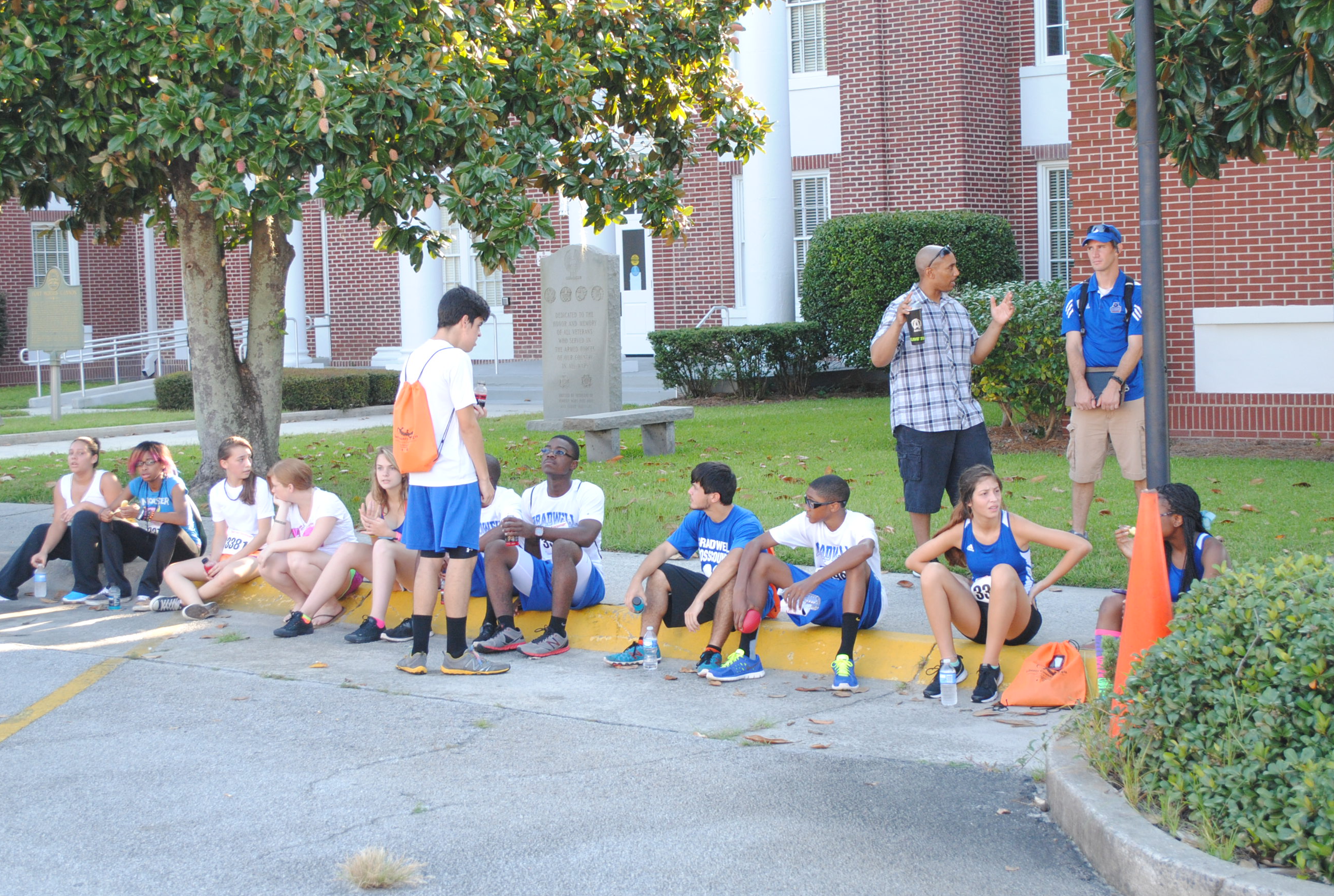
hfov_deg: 33.3
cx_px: 656
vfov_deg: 22.7
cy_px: 446
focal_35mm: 60
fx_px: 2228
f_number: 5.6
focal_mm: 36
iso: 400
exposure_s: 1/125
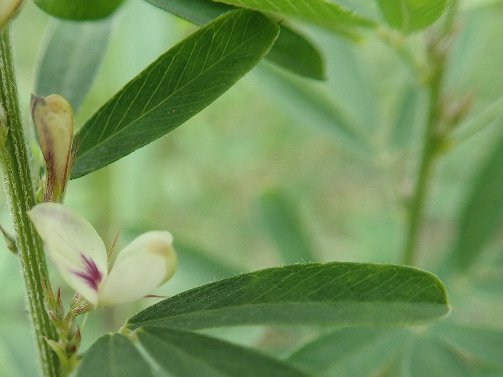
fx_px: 654
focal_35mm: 45
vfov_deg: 31.6
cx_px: 138
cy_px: 281
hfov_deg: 41.1
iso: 200
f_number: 2.3
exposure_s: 1/200
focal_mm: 5.5
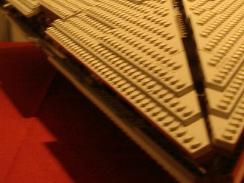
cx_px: 156
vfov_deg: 15.7
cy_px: 8
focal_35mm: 93
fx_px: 656
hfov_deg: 21.0
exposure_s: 1/15
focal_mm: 5.8
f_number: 2.6
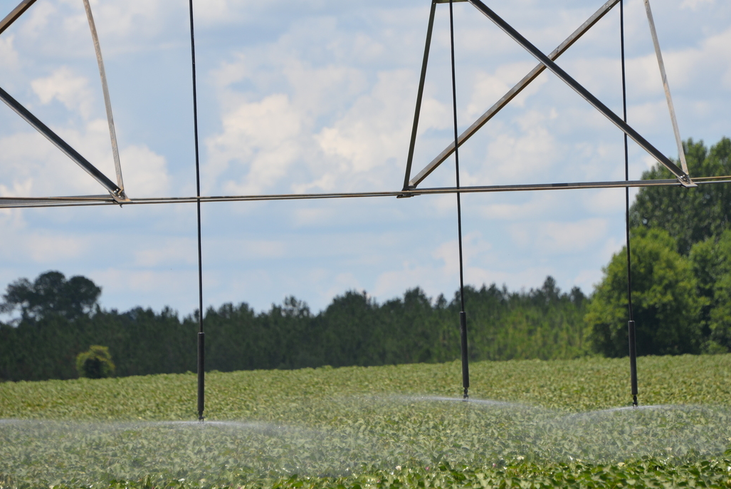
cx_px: 386
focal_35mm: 374
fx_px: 7598
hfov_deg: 5.5
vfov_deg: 3.7
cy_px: 166
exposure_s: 1/800
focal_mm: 250
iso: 200
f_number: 7.1
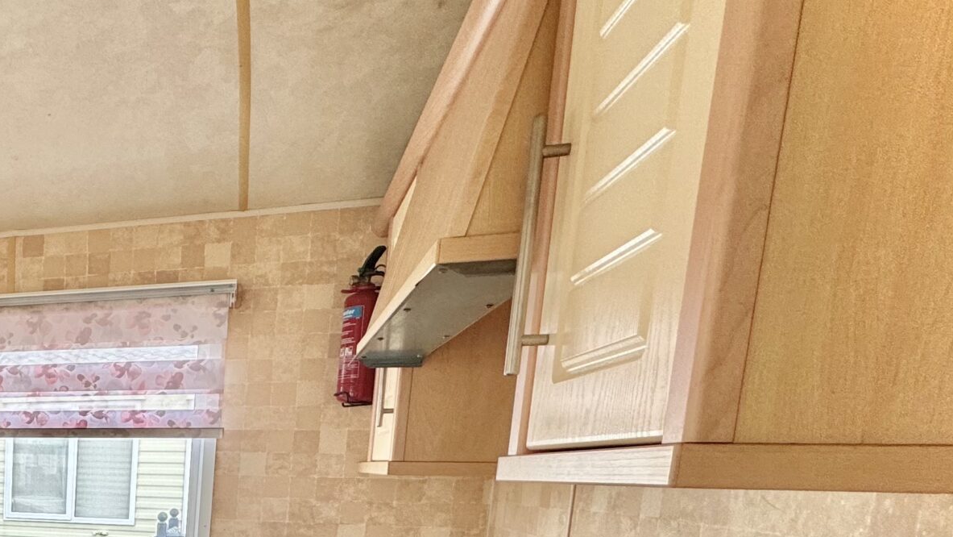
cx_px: -72
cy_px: 593
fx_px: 834
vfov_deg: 31.5
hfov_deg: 45.9
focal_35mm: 33
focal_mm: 2.22
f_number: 2.2
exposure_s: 1/99
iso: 160
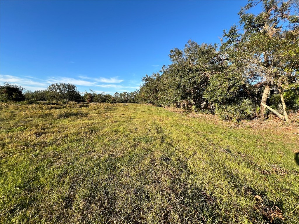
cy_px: 112
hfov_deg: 106.2
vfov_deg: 89.9
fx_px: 112
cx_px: 150
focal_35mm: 13
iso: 32
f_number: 1.8
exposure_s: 1/699
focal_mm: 1.57
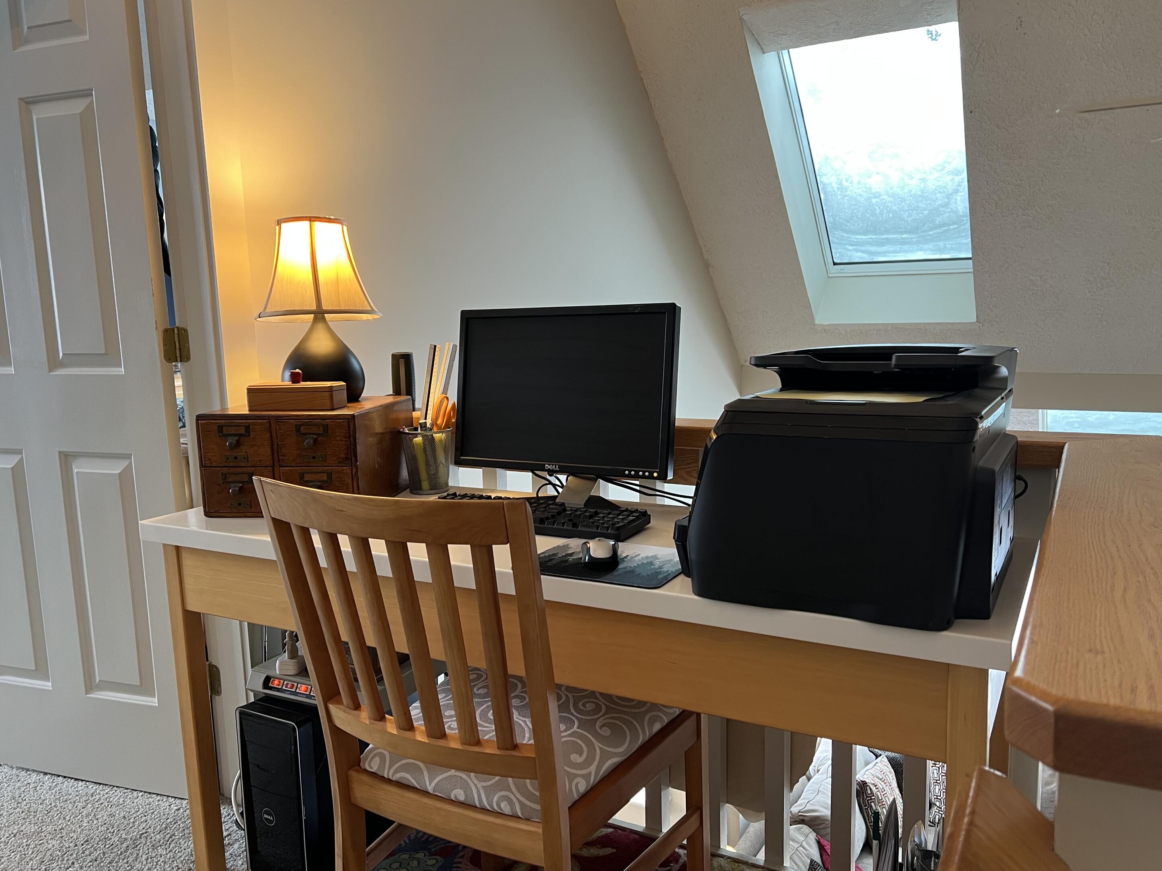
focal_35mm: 27
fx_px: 906
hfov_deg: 65.3
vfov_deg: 51.4
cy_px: 437
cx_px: 597
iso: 100
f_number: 1.5
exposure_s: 1/60
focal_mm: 5.7
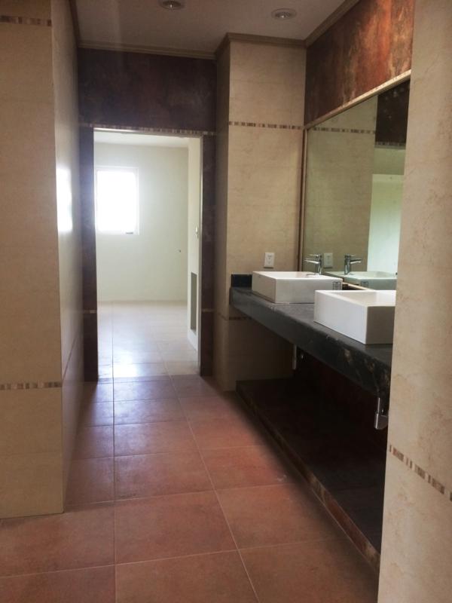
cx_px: 226
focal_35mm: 29
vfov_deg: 61.7
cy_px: 302
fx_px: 505
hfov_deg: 48.2
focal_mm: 4.15
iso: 100
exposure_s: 1/30
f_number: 2.2
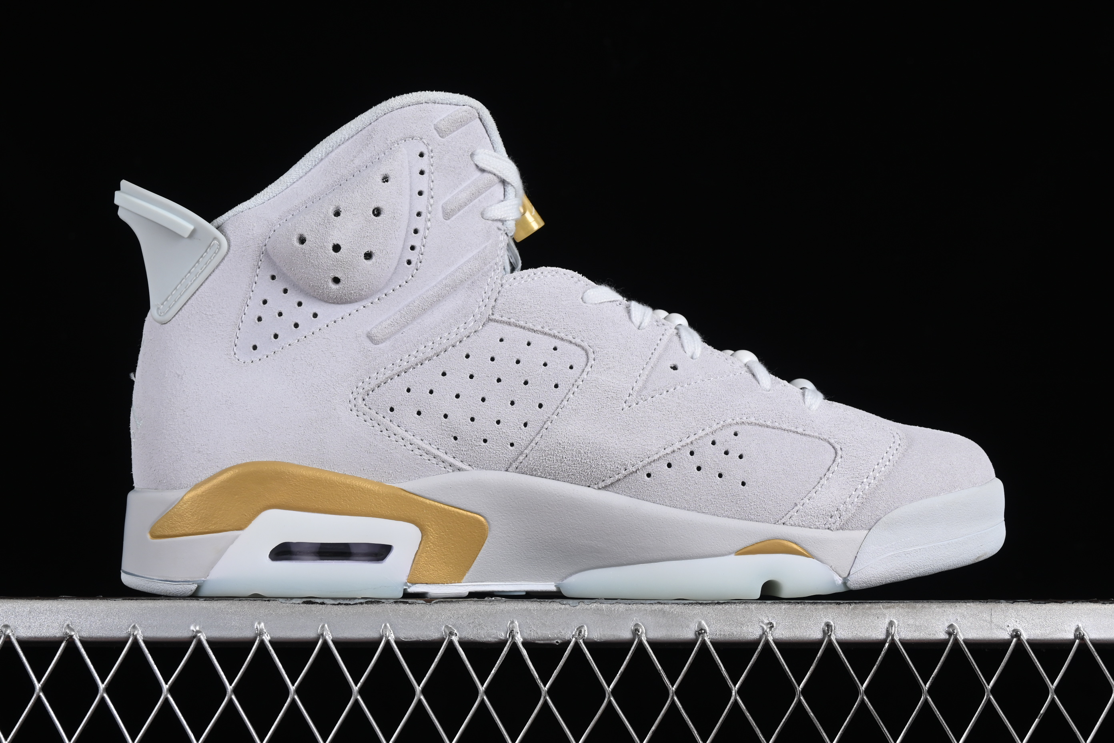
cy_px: 372
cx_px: 557
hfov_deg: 27.0
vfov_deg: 18.2
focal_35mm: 75
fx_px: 2321
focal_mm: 50
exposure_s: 1/80
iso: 160
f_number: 8
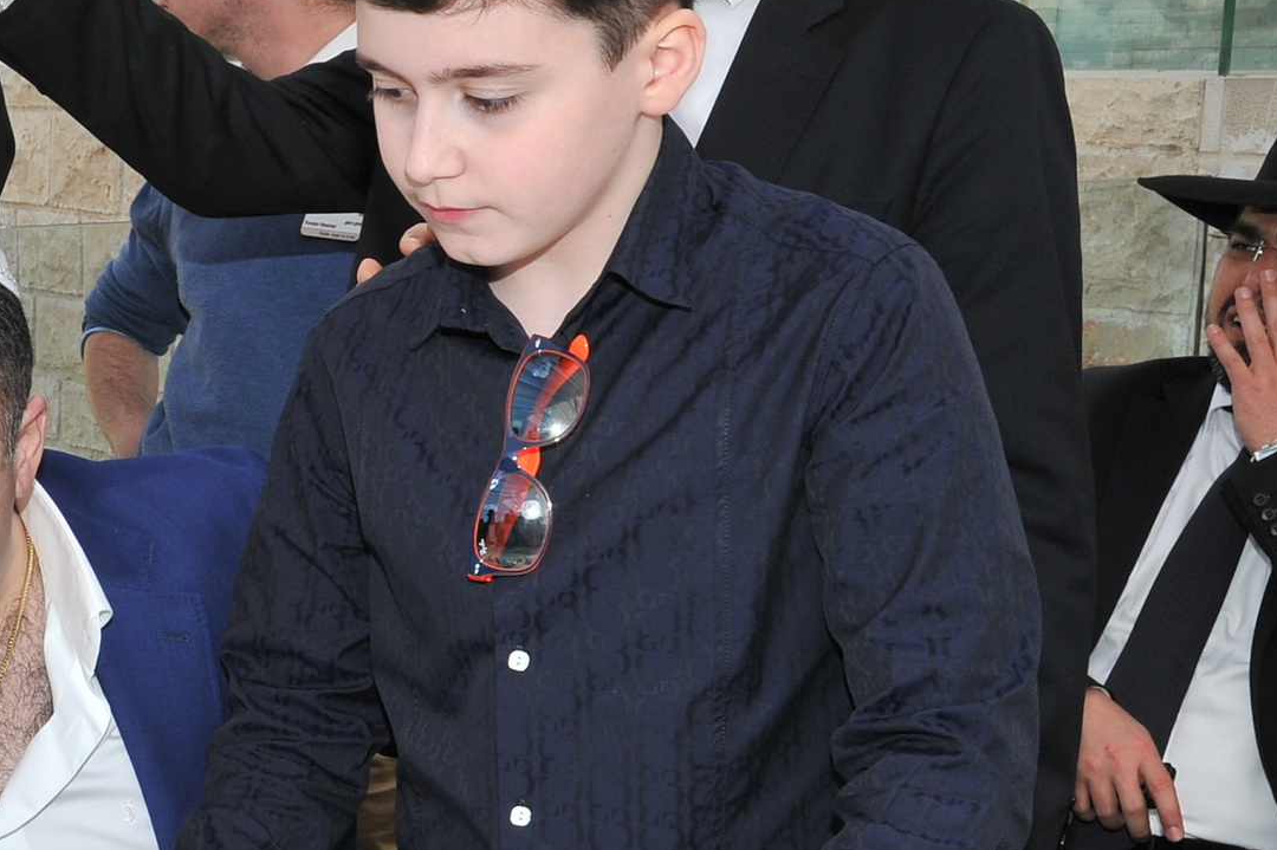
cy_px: 560
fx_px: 2943
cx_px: -98
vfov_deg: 16.4
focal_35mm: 83
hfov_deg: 23.1
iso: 500
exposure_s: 1/250
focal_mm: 35
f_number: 14
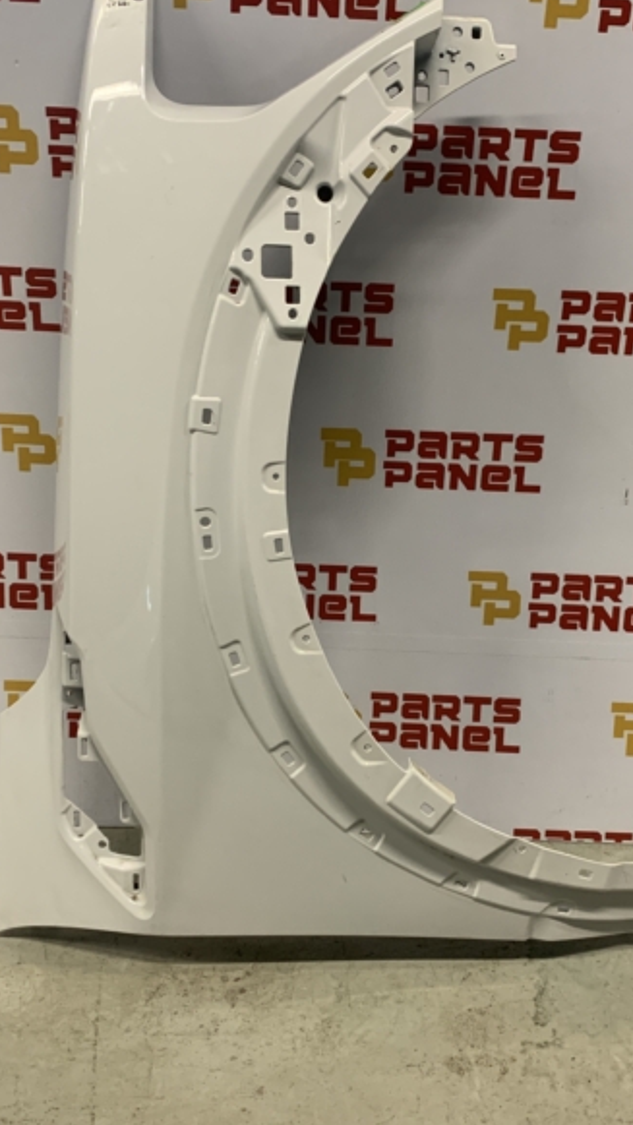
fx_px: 1163
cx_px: 350
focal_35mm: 39
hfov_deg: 30.4
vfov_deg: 51.6
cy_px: 548
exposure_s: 1/60
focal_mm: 4.25
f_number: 1.8
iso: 250
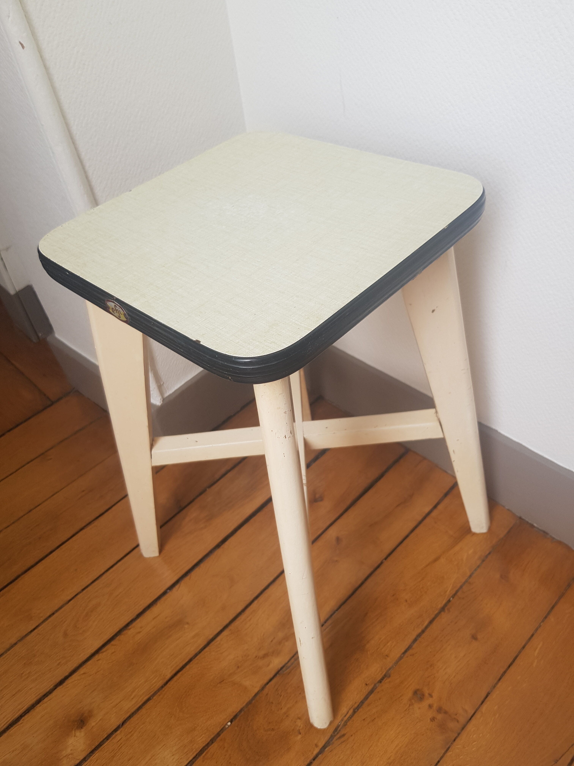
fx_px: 575
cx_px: 287
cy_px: 383
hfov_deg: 53.1
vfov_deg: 67.3
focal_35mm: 26
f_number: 1.7
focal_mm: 4.2
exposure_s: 1/107
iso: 40
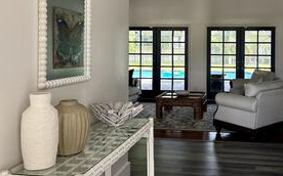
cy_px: 54
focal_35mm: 40
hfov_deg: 48.0
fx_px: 308
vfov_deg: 31.6
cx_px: 200
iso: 80
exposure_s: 1/60
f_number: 1.6
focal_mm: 5.96
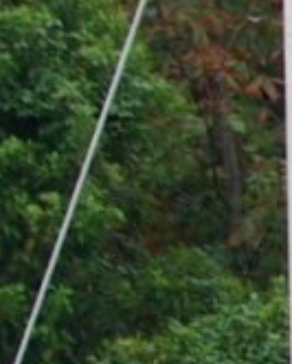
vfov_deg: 3.3
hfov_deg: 2.5
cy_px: 988
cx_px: 1594
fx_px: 6287
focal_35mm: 583
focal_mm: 43
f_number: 4.5
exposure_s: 1/90
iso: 100
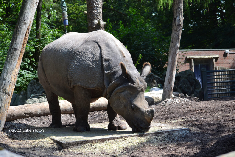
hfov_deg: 23.4
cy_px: 78
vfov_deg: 15.7
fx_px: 568
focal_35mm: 87
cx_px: 118
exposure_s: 1/160
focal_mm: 58
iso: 100
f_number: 5.6
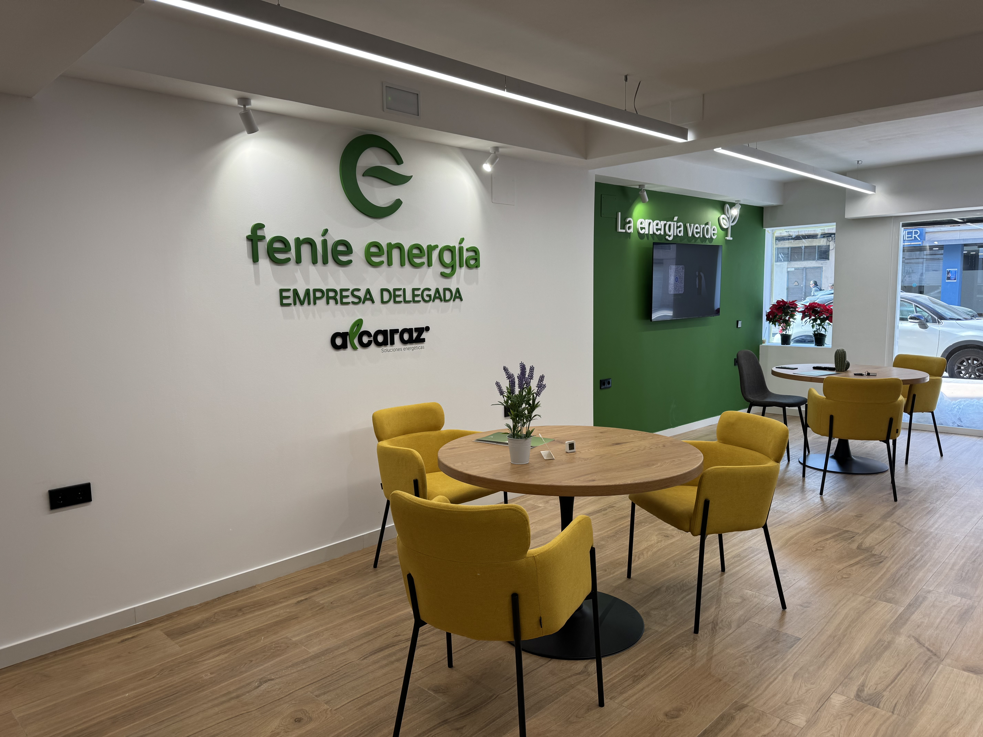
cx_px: 492
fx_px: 682
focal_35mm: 24
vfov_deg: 56.8
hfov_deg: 71.6
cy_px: 368
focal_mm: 6.76
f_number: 1.78
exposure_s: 1/134
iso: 80
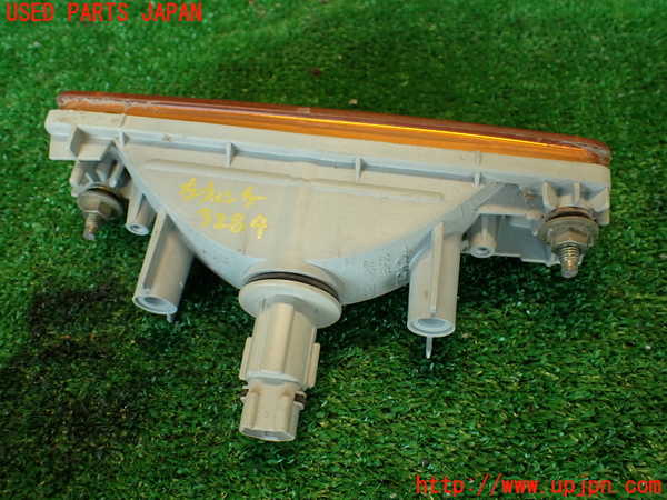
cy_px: 250
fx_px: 578
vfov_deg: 46.8
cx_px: 334
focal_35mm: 30
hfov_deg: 60.0
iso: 200
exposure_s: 1/50
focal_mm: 5.4
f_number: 2.3
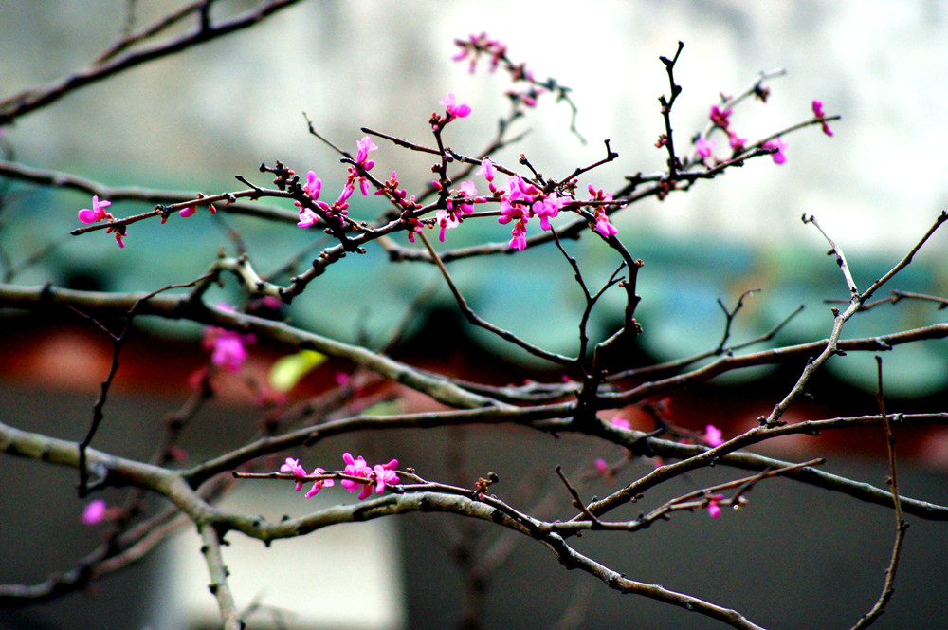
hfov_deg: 6.9
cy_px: 315
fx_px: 7890
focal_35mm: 300
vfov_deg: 4.6
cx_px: 474
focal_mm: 200
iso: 1600
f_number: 5.6
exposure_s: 1/320
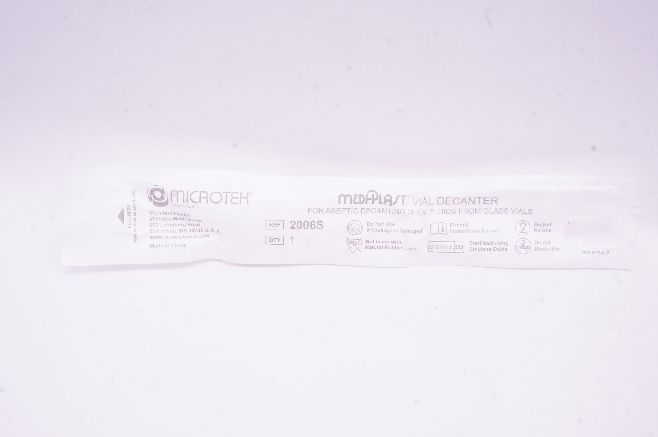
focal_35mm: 38
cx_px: 329
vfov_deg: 35.4
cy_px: 218
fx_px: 685
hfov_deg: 51.3
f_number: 20
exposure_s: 1/25
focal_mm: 25
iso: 1600
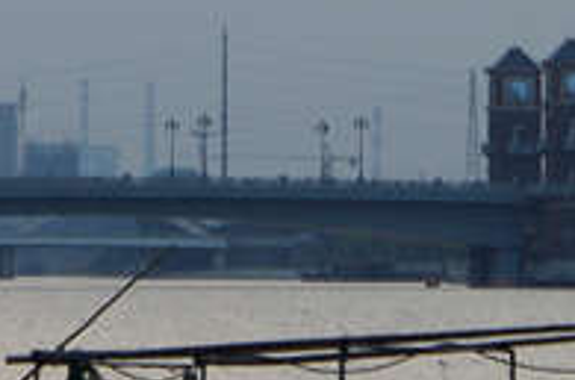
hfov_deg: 4.2
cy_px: -321
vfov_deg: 2.8
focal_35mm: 487
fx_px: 7760
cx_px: 442
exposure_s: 1/100
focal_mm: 53
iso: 125
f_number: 4.5
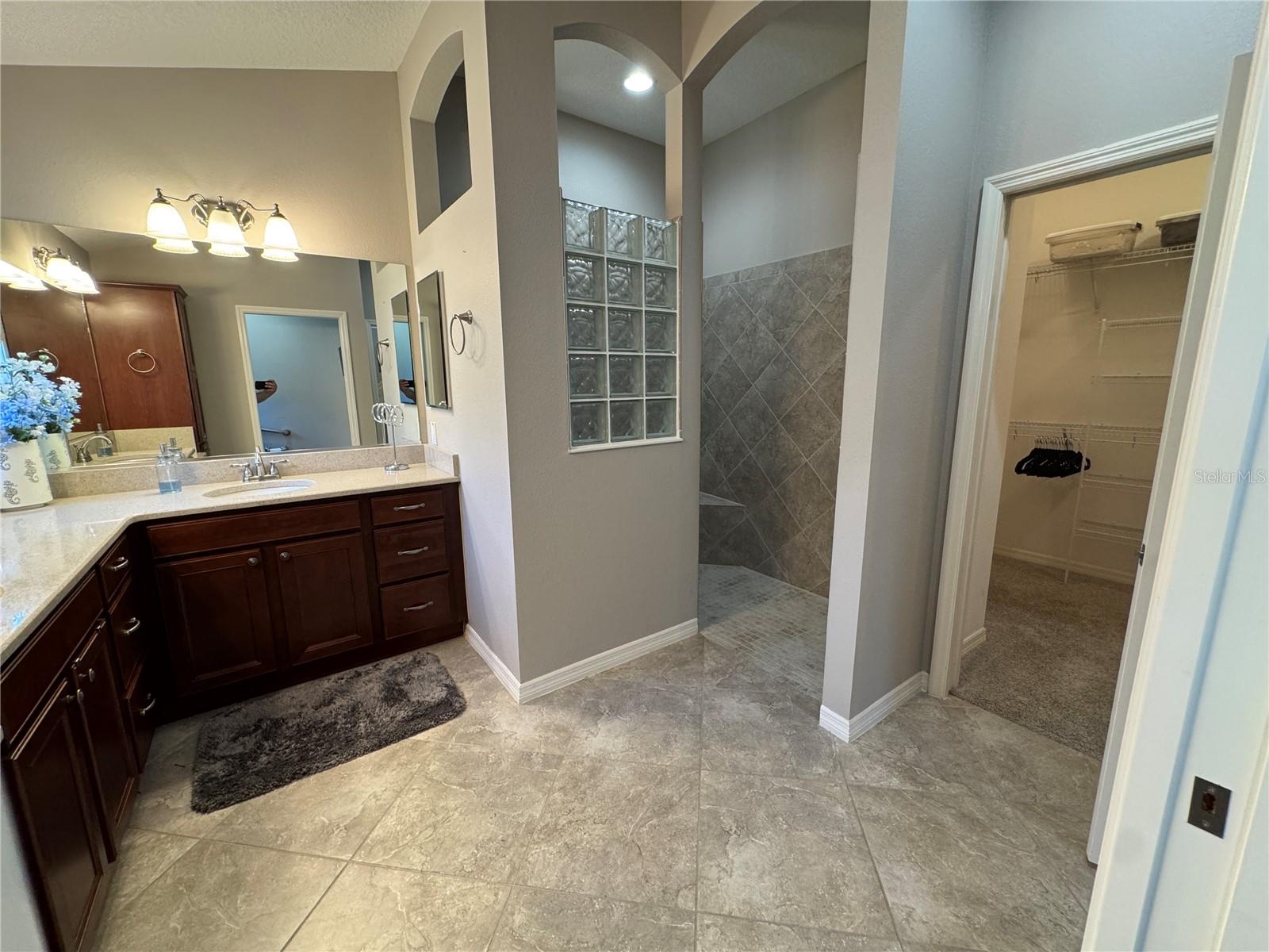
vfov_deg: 85.7
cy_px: 476
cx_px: 634
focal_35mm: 14
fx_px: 513
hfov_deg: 102.1
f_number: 2.2
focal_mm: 2.22
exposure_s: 1/60
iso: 250
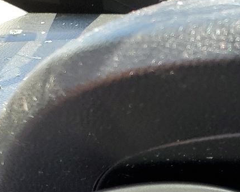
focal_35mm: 95
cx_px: 426
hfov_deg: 16.8
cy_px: 268
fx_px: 675
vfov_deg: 15.2
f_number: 1.5
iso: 50
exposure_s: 1/217
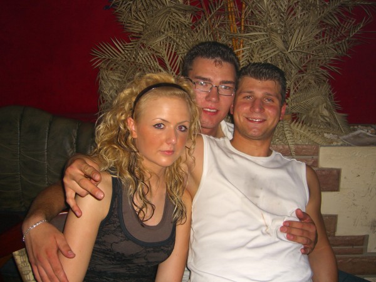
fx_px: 413
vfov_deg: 37.7
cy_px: 141
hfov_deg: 49.0
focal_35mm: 38
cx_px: 188
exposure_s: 1/60
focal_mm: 7.9
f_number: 2.8
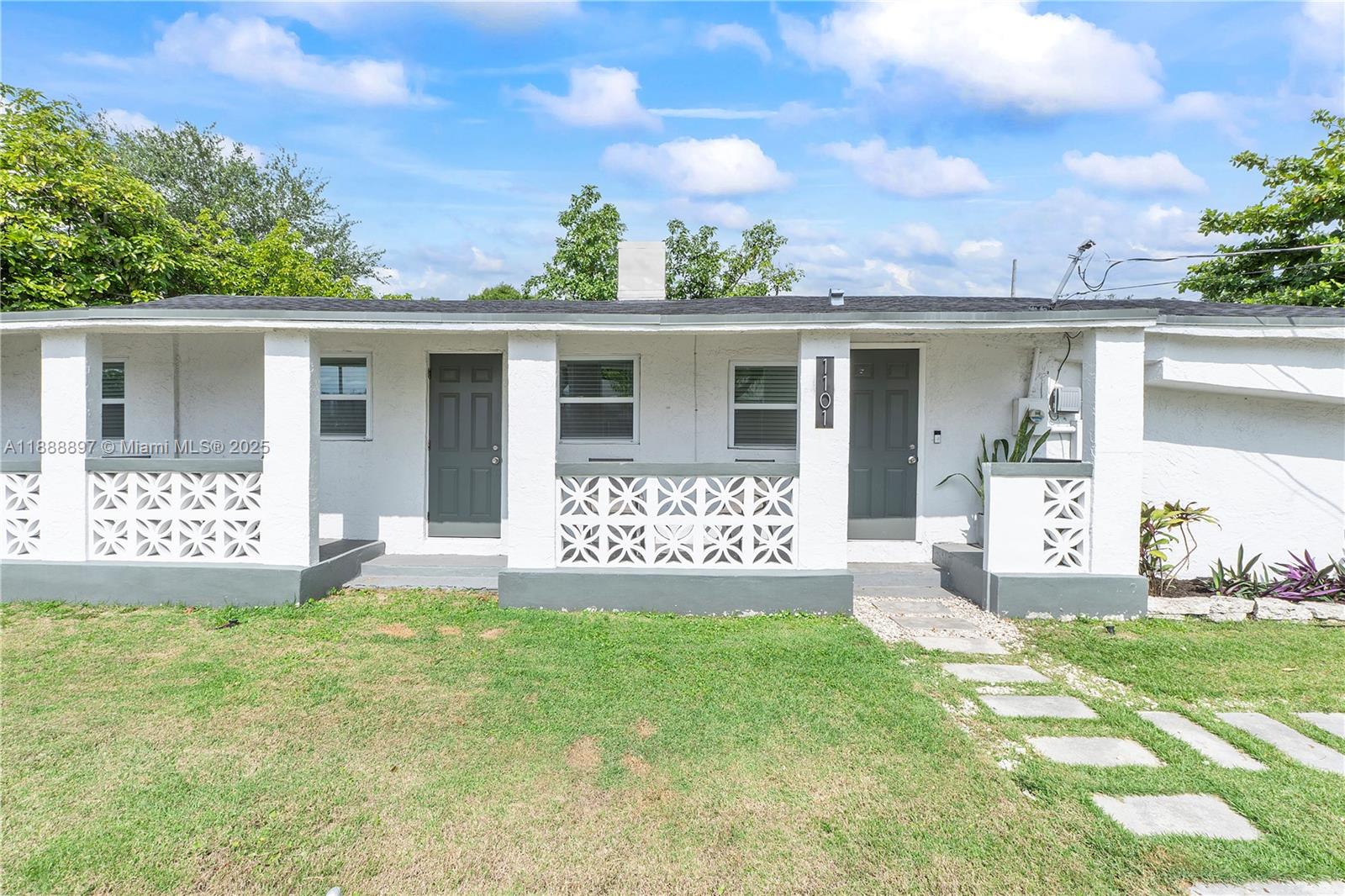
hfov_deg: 100.4
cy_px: 448
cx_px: 672
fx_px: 560
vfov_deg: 77.3
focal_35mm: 15
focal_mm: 10
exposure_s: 1/200
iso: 100
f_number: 11
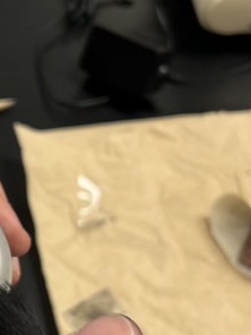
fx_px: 870
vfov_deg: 21.7
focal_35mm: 90
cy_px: 200
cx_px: -53
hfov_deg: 15.8
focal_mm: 5.7
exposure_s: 1/120
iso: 125
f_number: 1.5
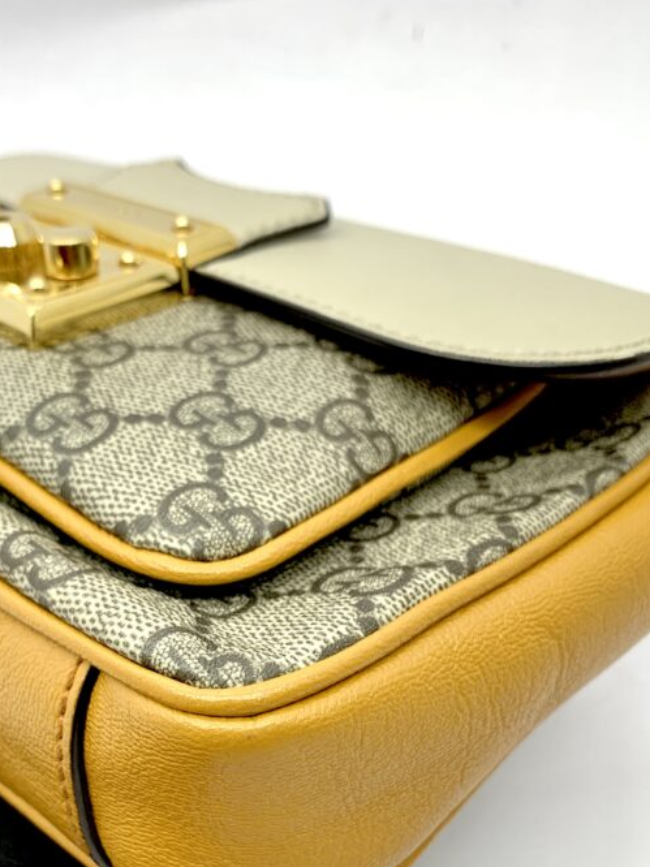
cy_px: 595
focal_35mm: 40
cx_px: 221
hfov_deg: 35.6
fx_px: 1002
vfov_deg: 45.9
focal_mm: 4.25
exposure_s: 1/100
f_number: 1.8
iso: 50
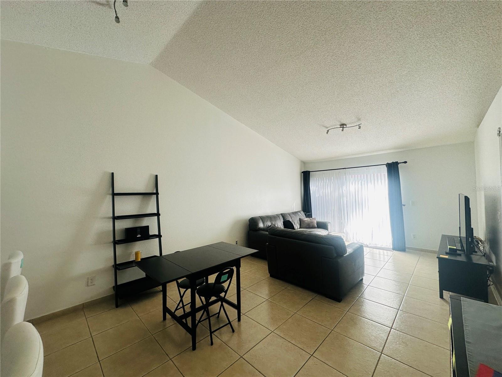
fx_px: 203
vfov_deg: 85.7
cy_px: 188
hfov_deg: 102.1
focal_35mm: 14
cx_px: 251
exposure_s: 1/99
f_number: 2.2
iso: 80
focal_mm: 2.22
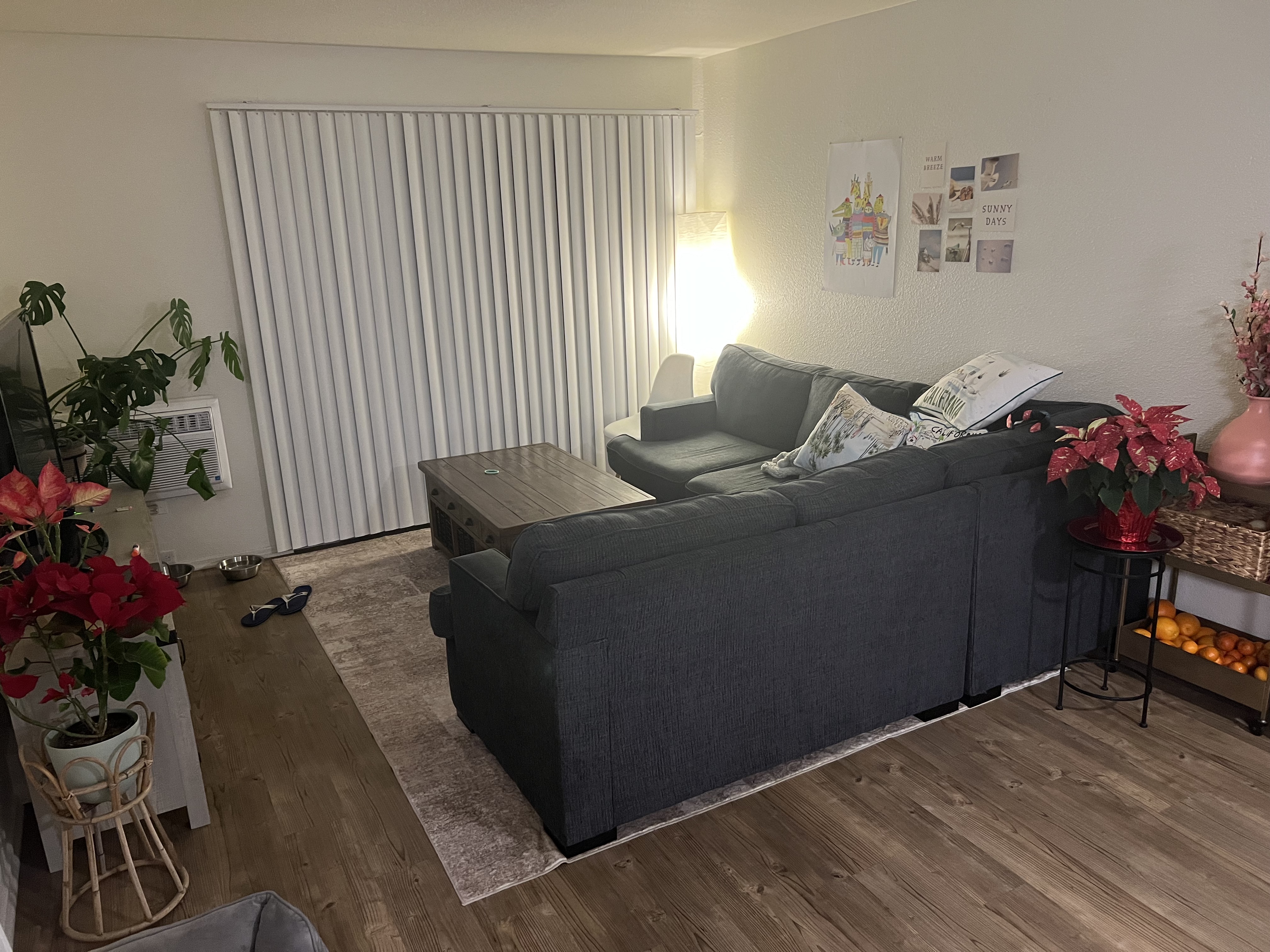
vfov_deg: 53.1
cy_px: 476
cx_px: 635
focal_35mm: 26
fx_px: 954
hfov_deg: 67.3
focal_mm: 5.7
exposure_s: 1/40
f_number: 1.5
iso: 400
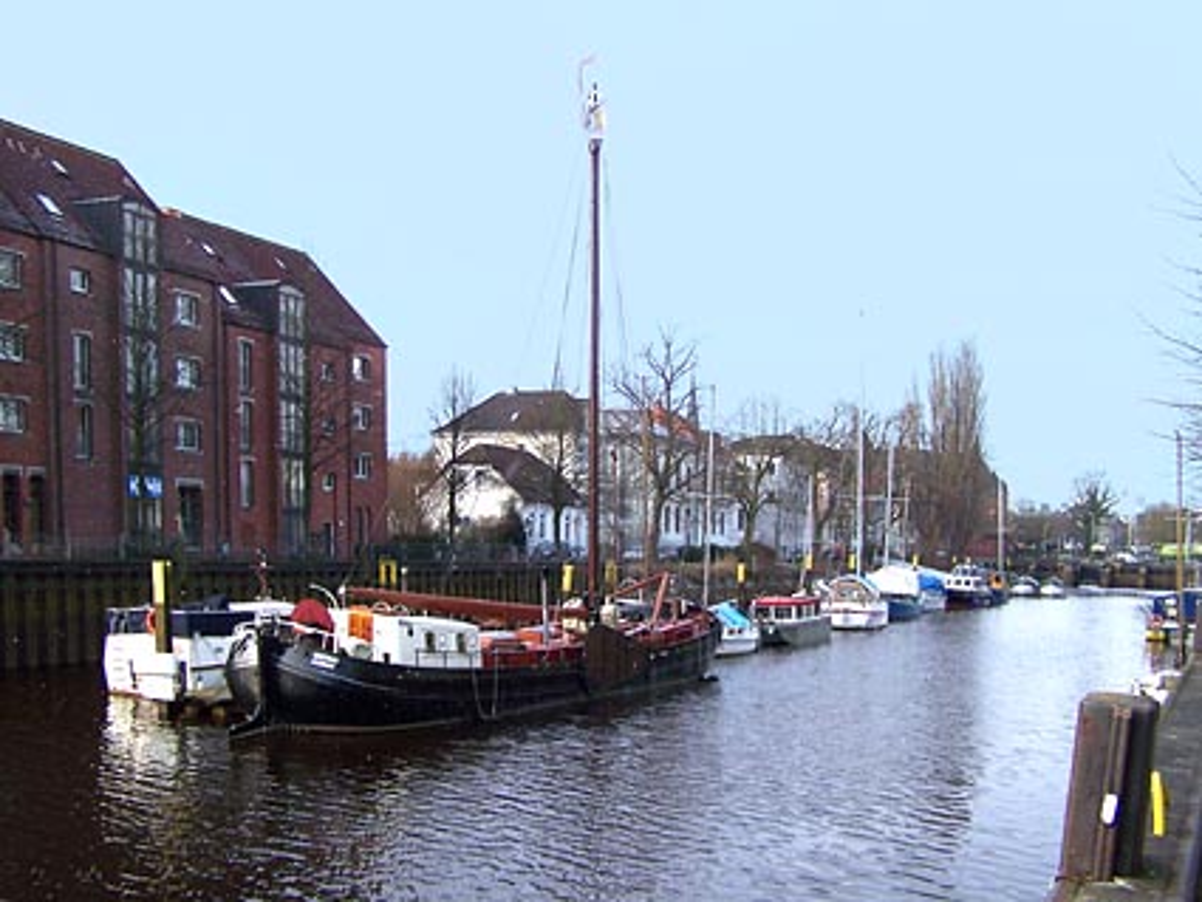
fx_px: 1320
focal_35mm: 38
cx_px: 601
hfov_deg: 49.0
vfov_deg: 37.7
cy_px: 451
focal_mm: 6.3
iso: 64
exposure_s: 1/320
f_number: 2.8
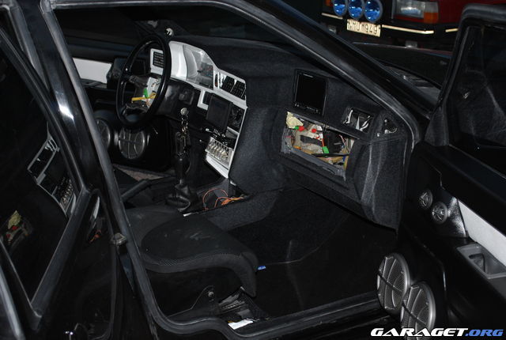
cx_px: 253
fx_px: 845
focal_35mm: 60
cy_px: 170
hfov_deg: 33.3
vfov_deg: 22.7
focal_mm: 40
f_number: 5.3
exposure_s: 1/60
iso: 360
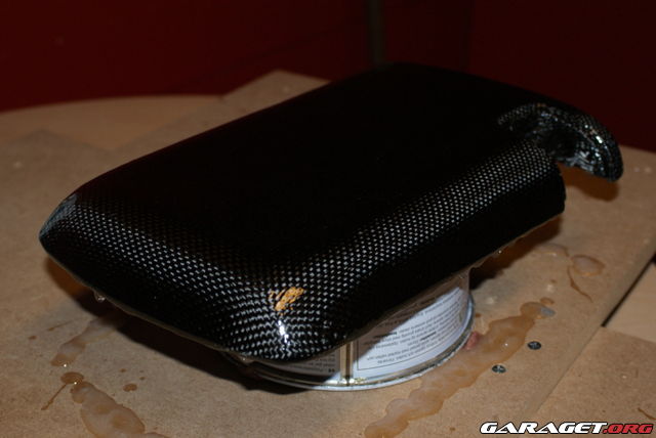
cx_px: 328
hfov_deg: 37.8
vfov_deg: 25.8
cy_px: 219
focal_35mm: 52
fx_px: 958
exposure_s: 1/60
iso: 400
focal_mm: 35
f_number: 5.6
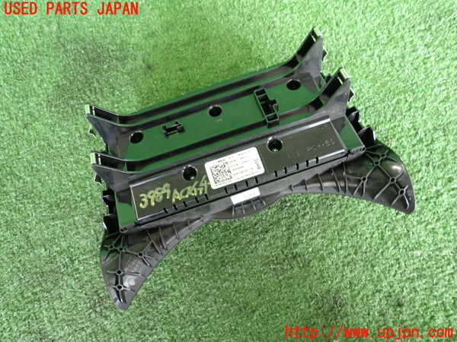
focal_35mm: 25
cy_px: 171
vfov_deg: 54.9
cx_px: 228
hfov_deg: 69.4
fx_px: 330
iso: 200
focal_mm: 4.5
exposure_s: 1/30
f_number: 2
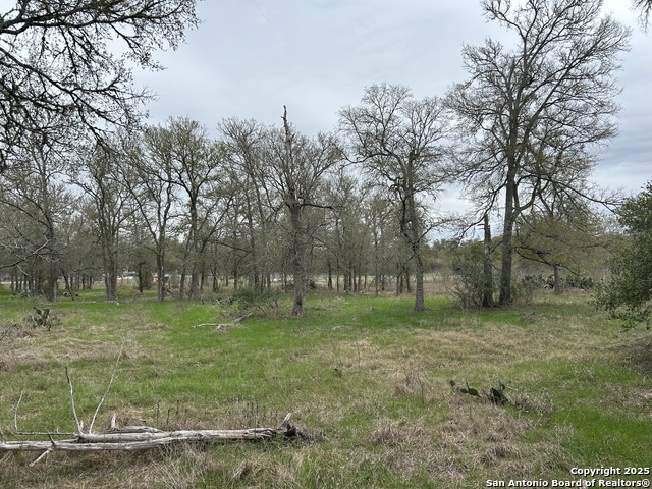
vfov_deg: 53.1
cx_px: 326
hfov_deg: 67.3
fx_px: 490
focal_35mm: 26
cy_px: 244
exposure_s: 1/1869
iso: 50
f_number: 1.5
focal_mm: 5.7
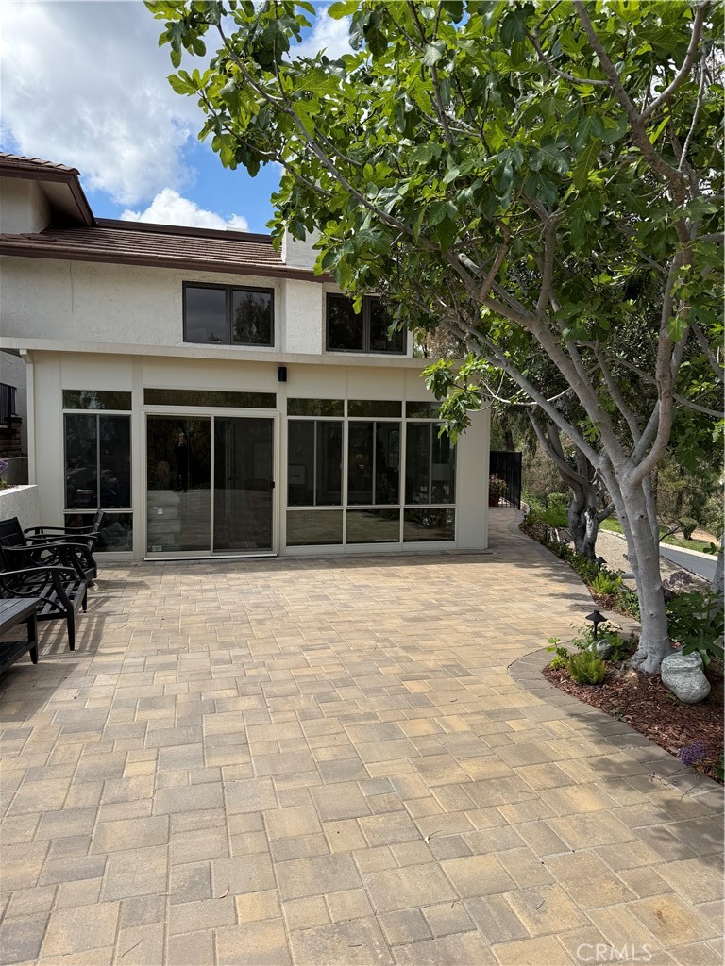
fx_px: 670
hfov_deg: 56.8
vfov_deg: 71.6
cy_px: 483
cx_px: 362
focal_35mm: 24
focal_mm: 6.76
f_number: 1.78
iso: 80
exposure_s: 1/3584
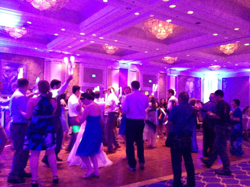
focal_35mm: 66
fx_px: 477
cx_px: 125
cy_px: 94
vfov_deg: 22.3
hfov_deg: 29.4
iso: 2000
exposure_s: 1/15
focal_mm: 4.12
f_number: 2.4
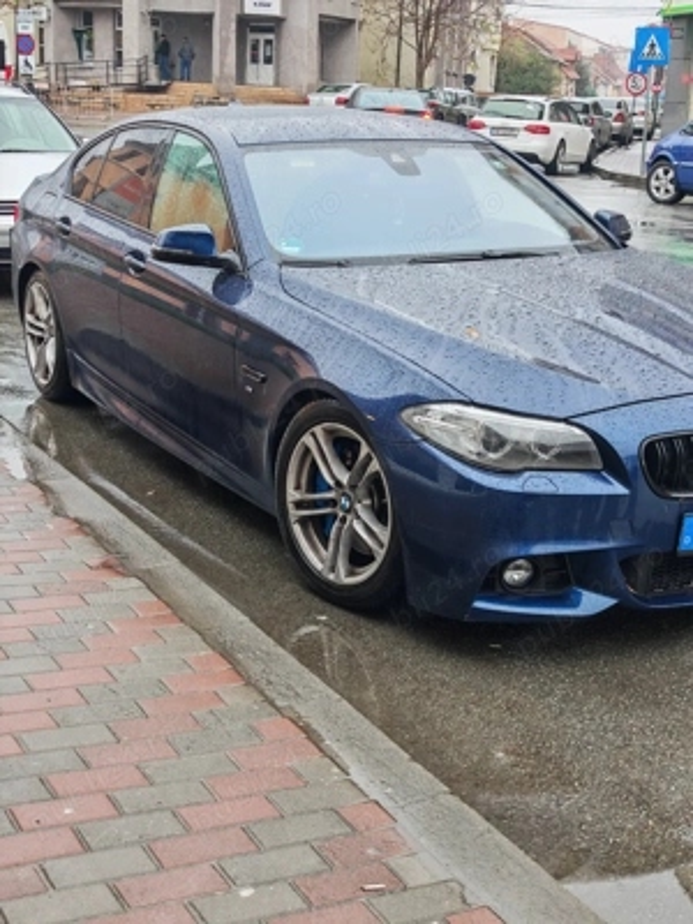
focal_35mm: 48
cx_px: 346
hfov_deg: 30.3
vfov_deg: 39.7
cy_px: 462
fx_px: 1281
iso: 80
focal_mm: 6.83
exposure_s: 1/100
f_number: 2
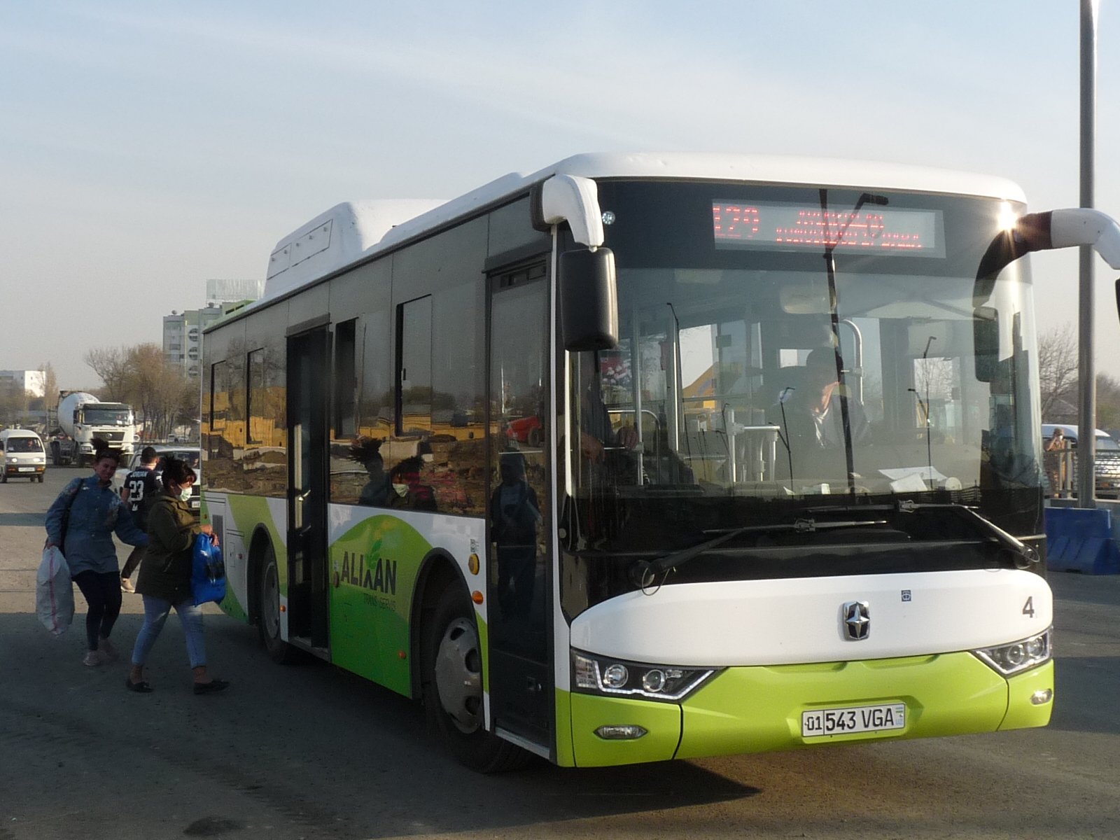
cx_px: 560
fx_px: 1553
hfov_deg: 39.7
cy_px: 420
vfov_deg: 30.3
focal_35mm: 48
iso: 100
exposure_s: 1/250
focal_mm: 4.8
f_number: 5.6
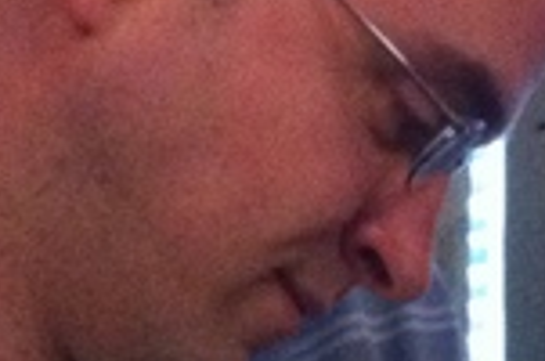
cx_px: 314
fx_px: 2916
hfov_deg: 10.7
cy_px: 606
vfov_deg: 6.9
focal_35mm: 193
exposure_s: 1/15
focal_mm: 3.85
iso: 800
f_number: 2.8
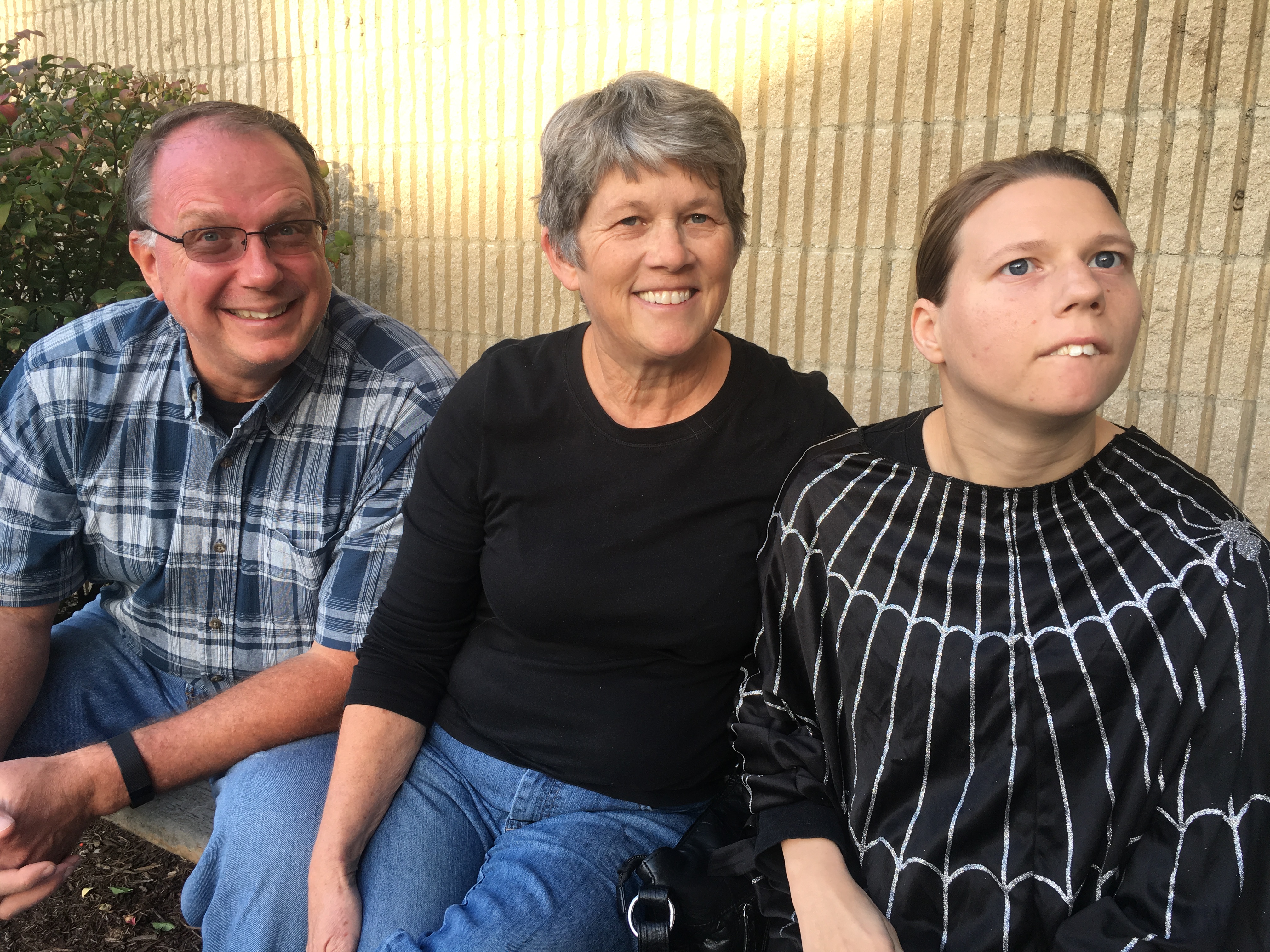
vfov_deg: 48.2
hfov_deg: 61.7
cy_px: 476
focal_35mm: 29
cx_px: 635
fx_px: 1064
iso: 32
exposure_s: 1/120
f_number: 2.2
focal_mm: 4.15
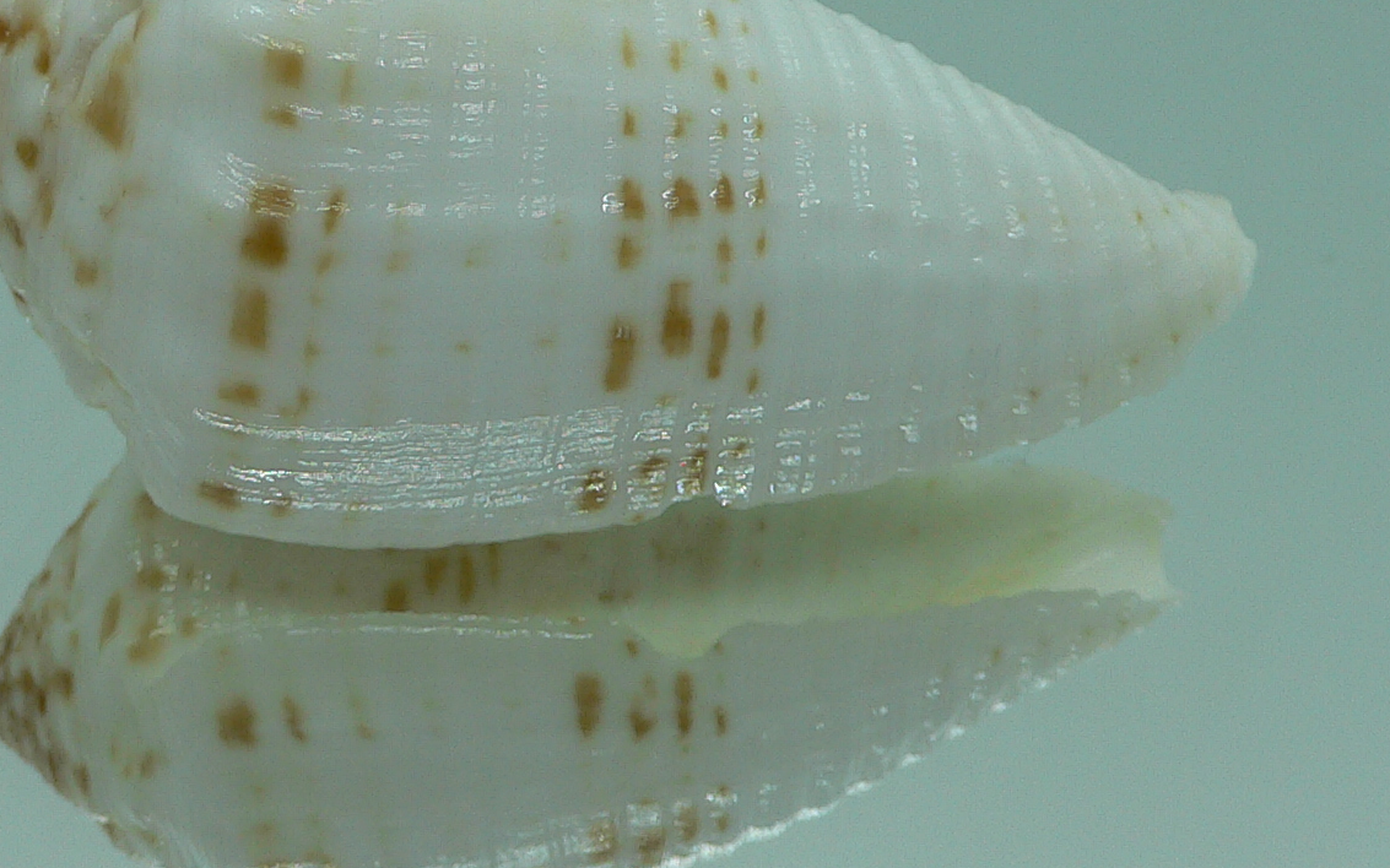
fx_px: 2500
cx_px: 545
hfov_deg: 31.0
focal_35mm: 66
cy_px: 282
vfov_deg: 19.6
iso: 80
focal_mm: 4.6
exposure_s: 1/80
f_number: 2.8
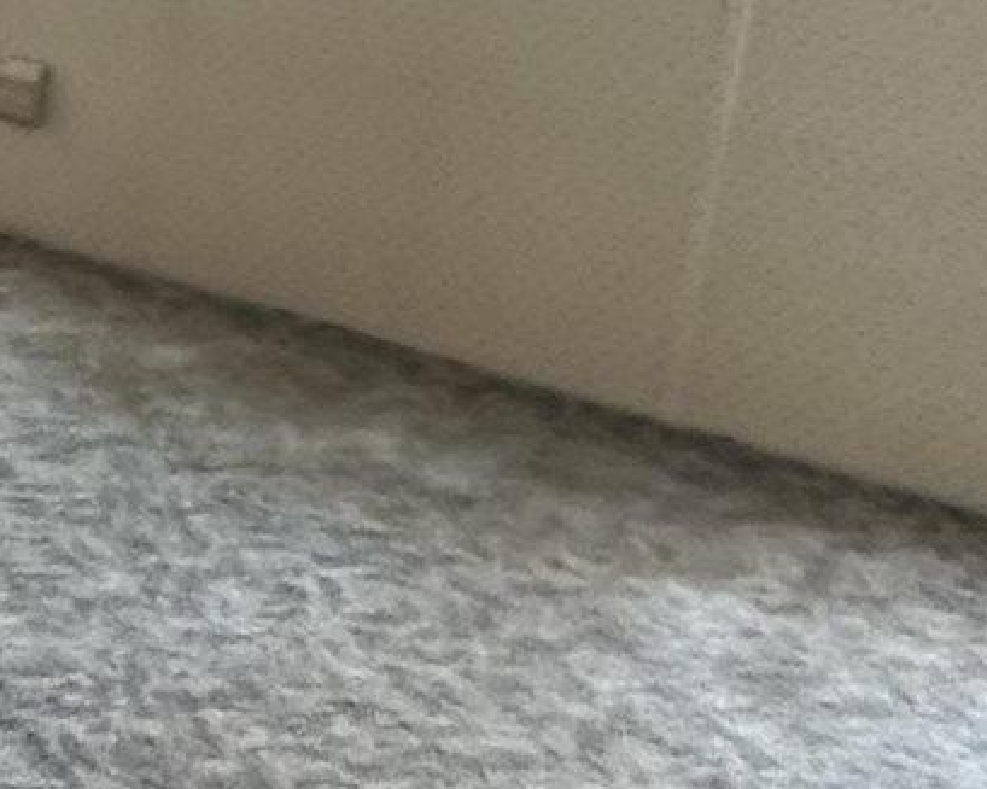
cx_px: -777
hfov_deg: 19.1
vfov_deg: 19.4
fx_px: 2249
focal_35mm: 77
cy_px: 19
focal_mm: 2.22
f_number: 2.2
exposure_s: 1/65
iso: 320
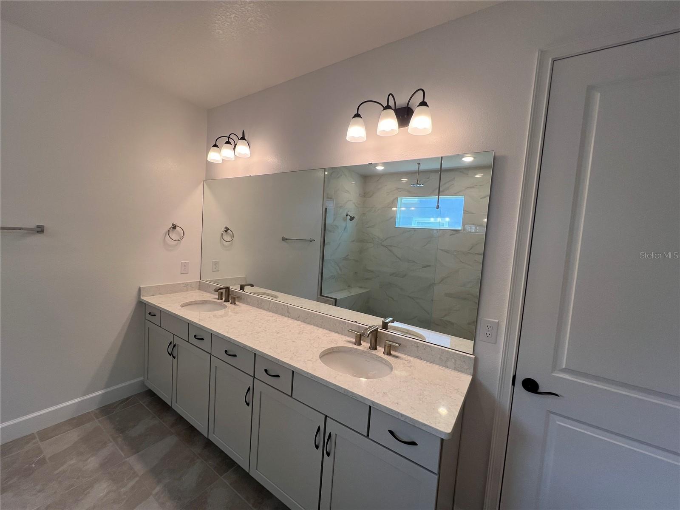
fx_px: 255
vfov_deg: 89.9
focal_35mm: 13
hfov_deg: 106.2
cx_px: 340
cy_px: 255
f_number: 1.8
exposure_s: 1/120
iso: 40
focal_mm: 1.57
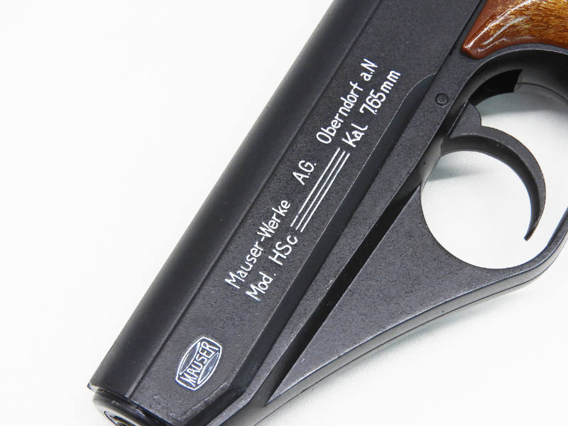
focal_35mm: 105
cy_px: 213
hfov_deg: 18.7
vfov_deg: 14.1
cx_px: 284
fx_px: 1723
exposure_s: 1/40
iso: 200
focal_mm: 18.8
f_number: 6
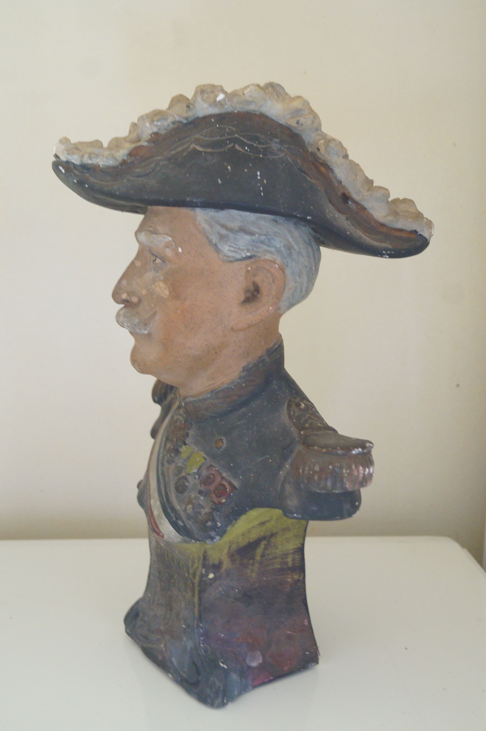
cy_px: 366
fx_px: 913
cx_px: 243
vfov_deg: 43.6
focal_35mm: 45
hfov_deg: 29.8
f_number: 4.5
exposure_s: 1/60
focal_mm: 30
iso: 2000
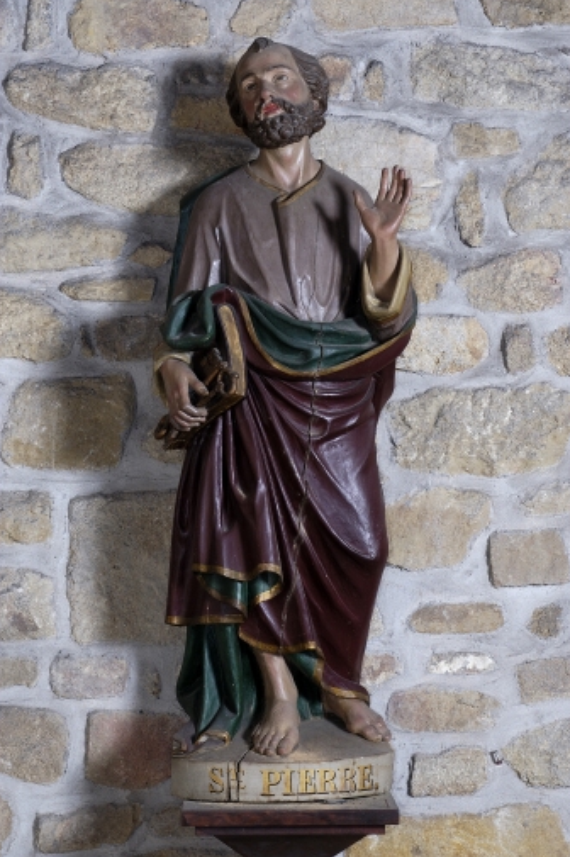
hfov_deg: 17.9
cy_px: 426
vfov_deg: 26.7
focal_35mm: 76
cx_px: 283
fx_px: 1807
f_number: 11
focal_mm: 50
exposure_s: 1/50
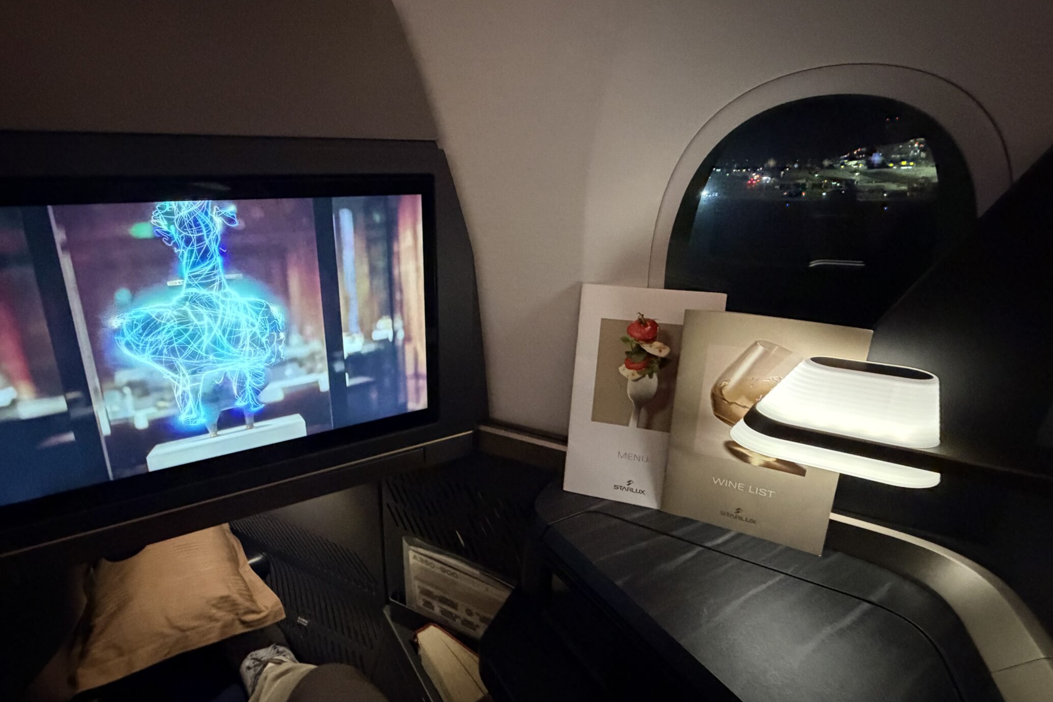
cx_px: 456
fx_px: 526
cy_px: 329
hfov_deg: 89.5
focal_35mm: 18
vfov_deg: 67.3
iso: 1250
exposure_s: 1/42
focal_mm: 2.22
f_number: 2.2
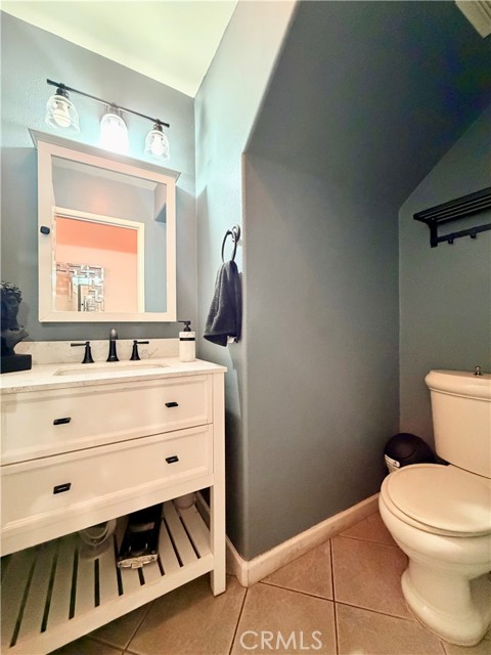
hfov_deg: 85.7
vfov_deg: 102.1
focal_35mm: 14
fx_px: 265
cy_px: 328
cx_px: 246
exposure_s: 1/60
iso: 1000
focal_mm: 2.22
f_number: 2.2
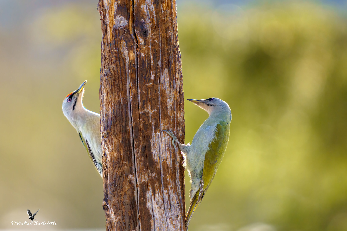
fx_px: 5397
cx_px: 174
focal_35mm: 560
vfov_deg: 2.5
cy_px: 116
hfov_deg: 3.7
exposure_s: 1/2000
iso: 1600
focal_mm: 560
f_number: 4
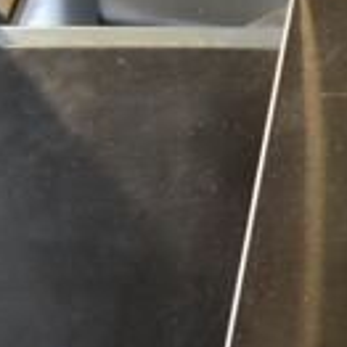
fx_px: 1214
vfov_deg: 16.3
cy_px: 209
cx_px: 752
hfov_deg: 13.3
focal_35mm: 107
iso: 320
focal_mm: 18
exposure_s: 1/30
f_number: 3.5
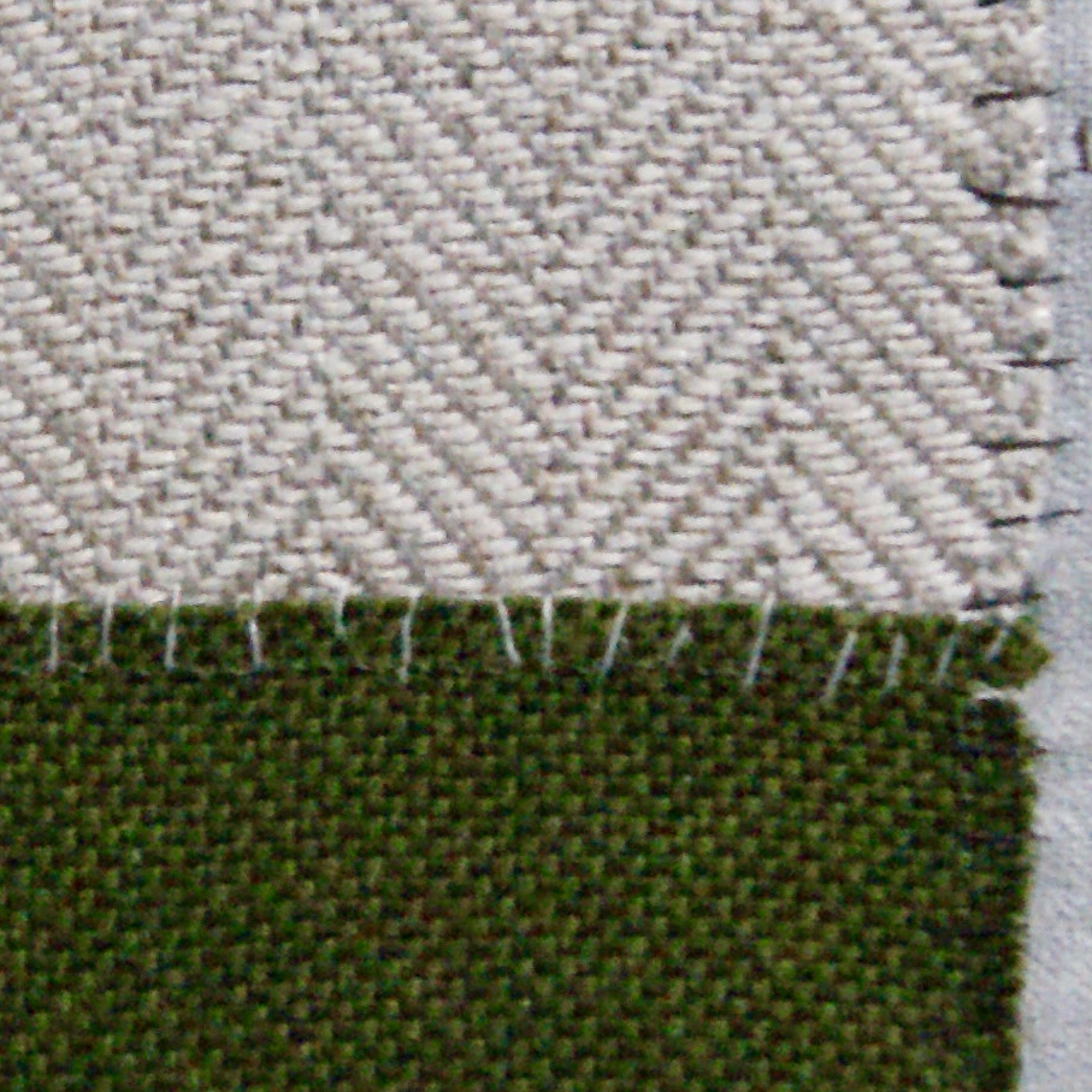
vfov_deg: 13.5
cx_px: 93
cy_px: 418
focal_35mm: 129
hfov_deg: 13.4
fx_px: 4604
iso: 1600
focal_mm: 20
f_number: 4
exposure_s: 1/20
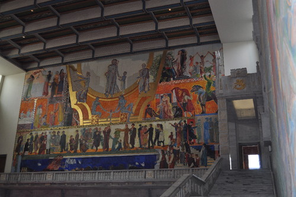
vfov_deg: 34.1
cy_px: 98
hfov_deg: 49.6
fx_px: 320
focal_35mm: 39
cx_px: 148
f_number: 4
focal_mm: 26
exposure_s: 1/125
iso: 400
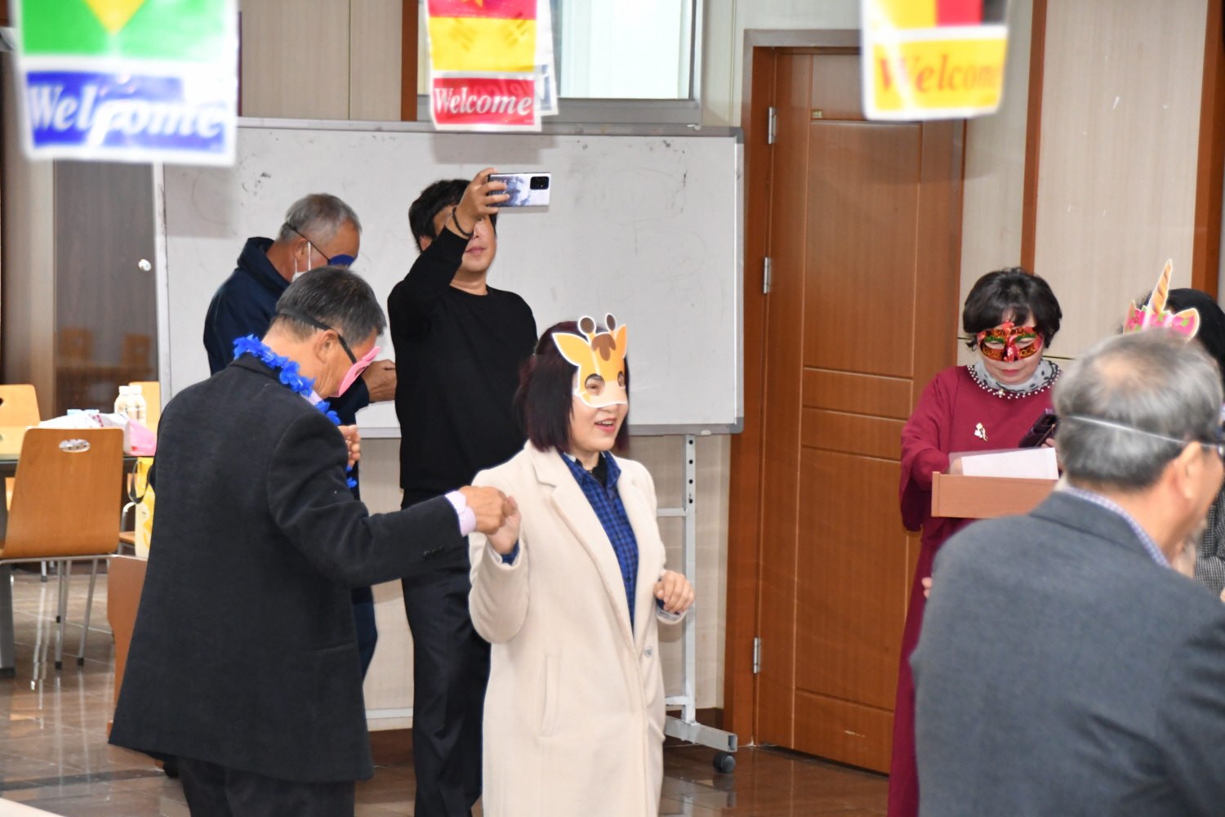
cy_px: 408
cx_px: 612
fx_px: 4593
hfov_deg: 15.2
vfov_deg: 10.2
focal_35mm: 135
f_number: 5.6
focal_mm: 90
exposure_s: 1/60
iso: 3200
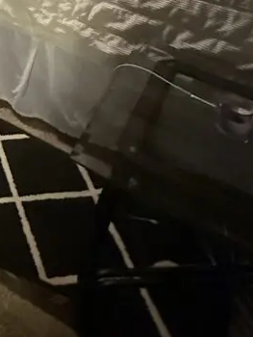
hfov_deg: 24.6
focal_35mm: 48
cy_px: -165
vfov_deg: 27.6
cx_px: -111
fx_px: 467
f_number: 2.2
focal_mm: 2.22
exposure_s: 1/40
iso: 1600
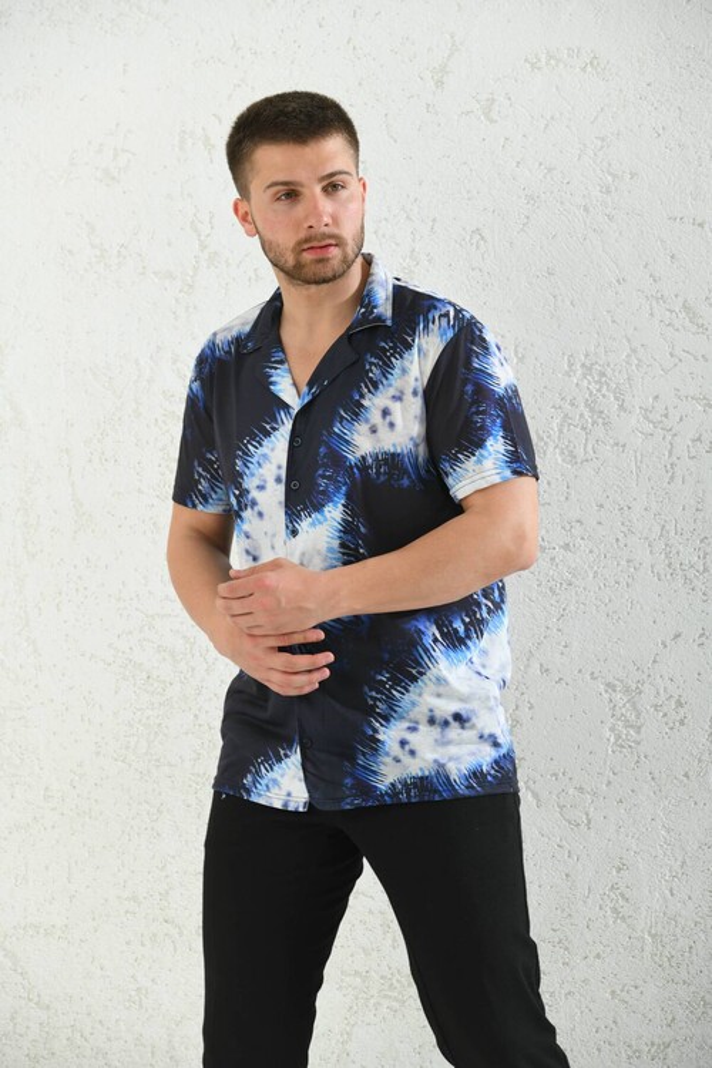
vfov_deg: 13.7
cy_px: 534
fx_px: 4450
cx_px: 356
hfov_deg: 9.1
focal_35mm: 150
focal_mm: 150
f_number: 7.1
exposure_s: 1/160
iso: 100
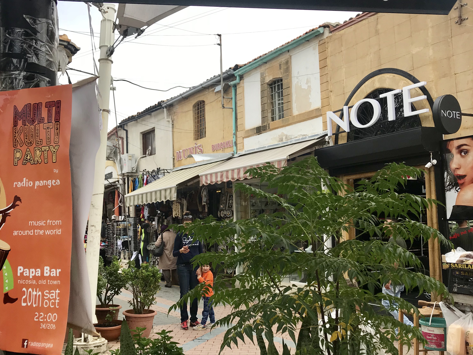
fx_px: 519
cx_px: 234
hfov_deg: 49.0
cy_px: 199
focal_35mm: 38
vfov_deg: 37.7
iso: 20
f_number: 1.8
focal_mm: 3.99
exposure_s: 1/977
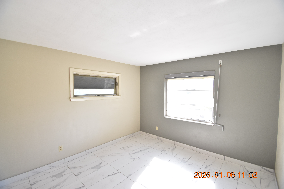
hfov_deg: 100.4
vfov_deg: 77.3
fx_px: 118
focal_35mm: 15
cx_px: 142
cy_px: 94
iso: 800
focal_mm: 10
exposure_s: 1/180
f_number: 3.5
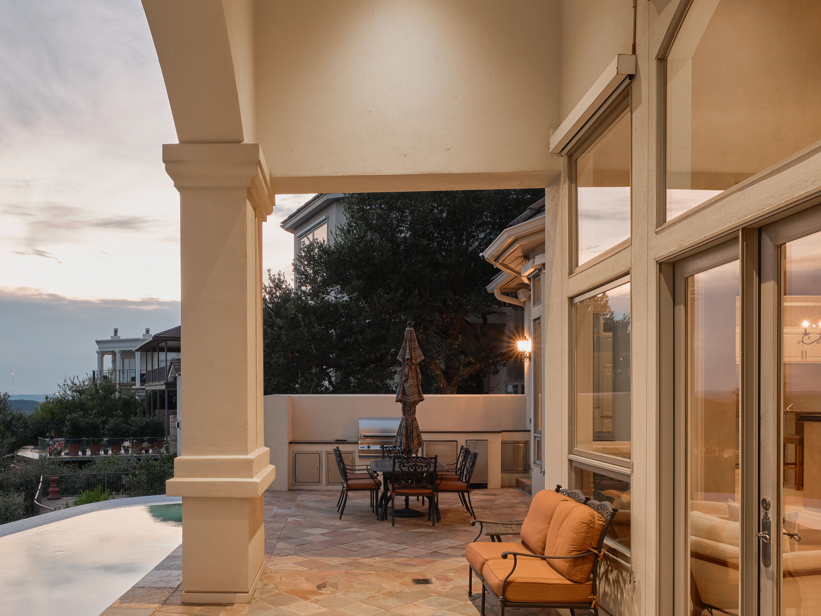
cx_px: 323
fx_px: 712
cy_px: 407
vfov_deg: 46.1
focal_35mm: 30
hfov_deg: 59.4
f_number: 13
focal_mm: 21.8
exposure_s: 1
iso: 320
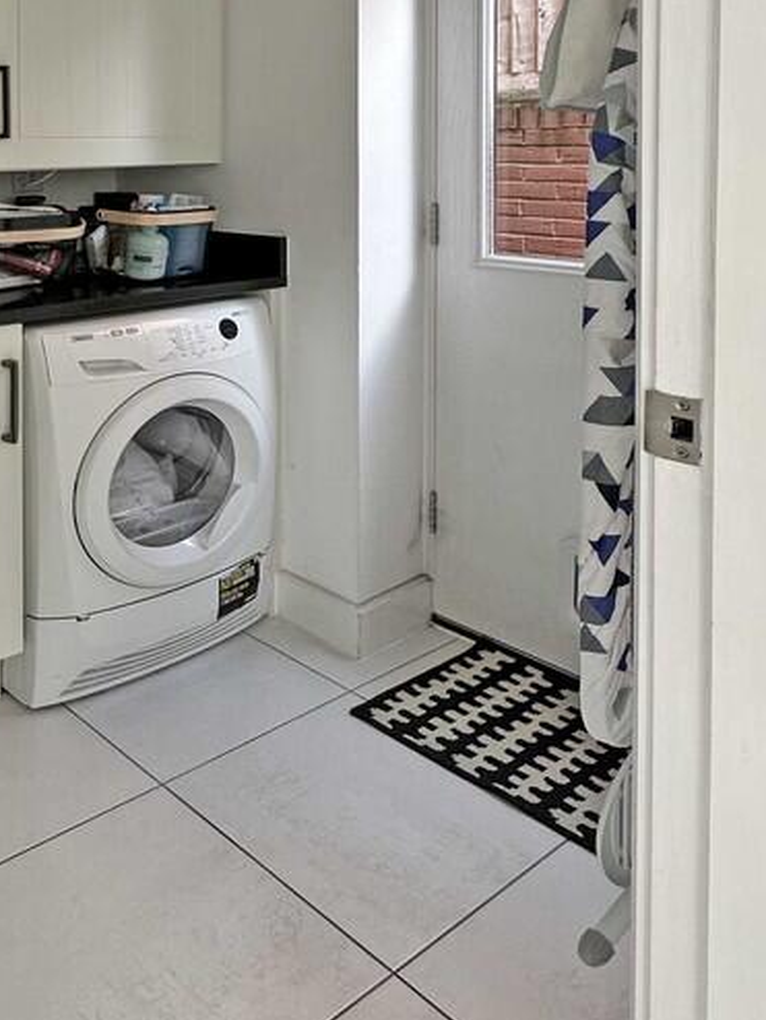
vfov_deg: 61.6
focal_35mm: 29
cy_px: 473
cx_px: 109
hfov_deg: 44.8
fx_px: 855
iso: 100
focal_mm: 2.22
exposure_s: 1/99
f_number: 2.2
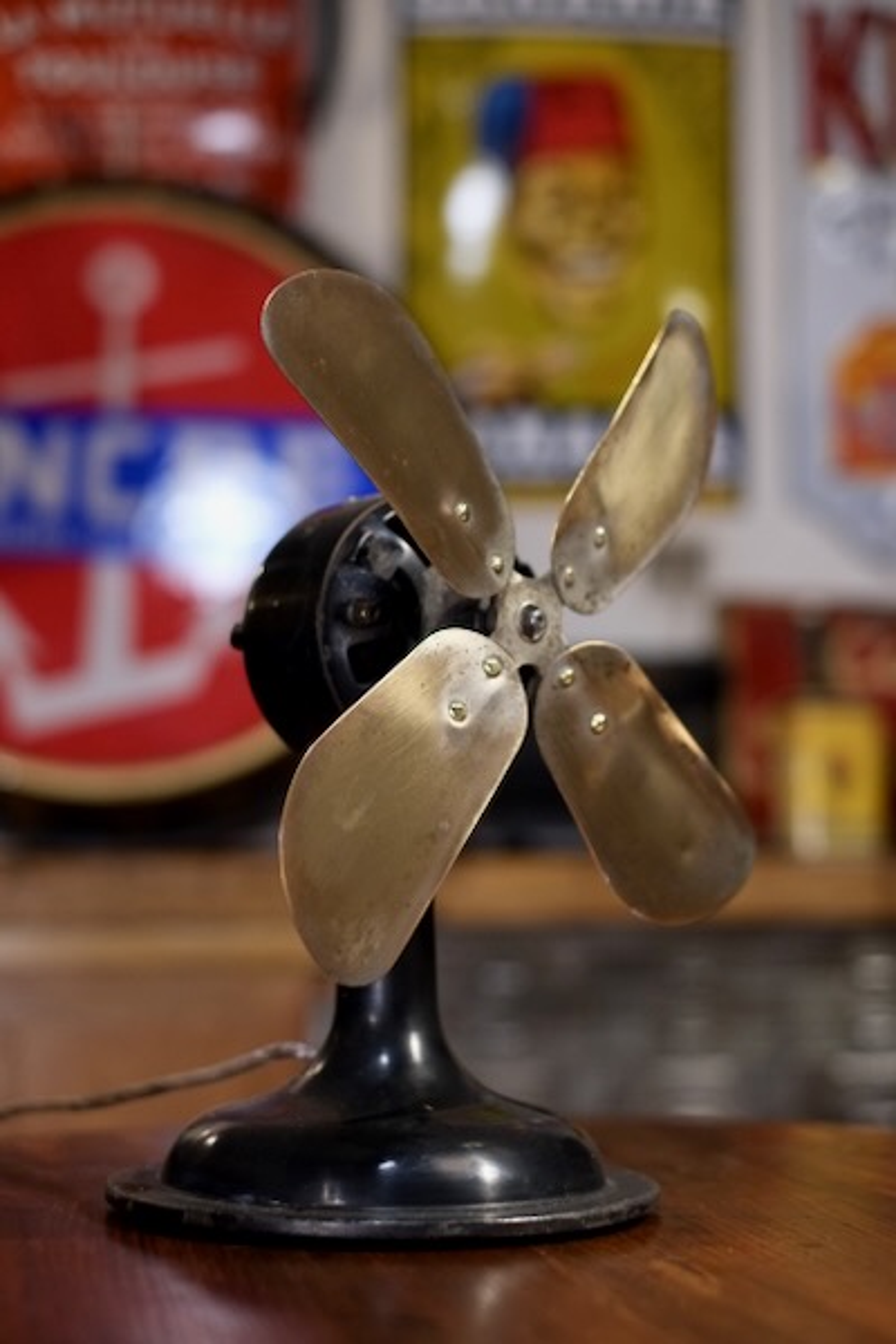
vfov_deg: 37.5
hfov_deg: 25.5
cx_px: 448
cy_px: 672
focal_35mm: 53
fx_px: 1979
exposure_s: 1/250
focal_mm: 35
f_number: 2
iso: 1600
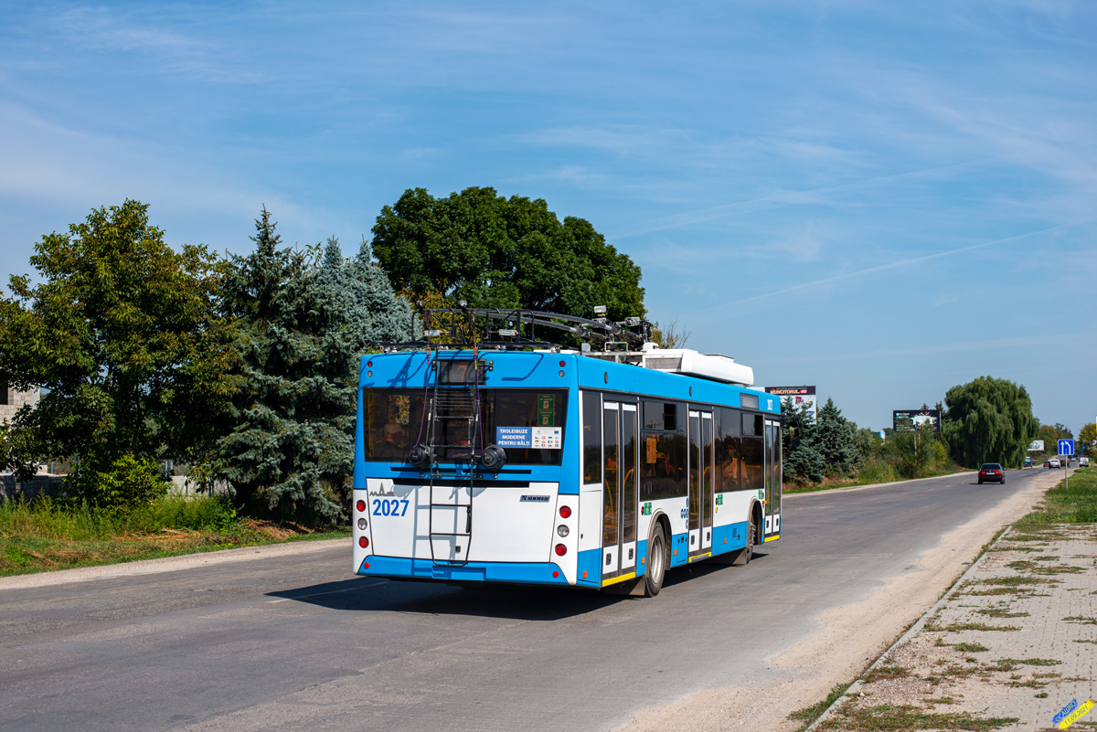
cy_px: 366
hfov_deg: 39.6
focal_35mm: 50
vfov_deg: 27.0
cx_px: 548
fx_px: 1524
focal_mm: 50
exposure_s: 1/500
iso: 100
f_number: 6.3
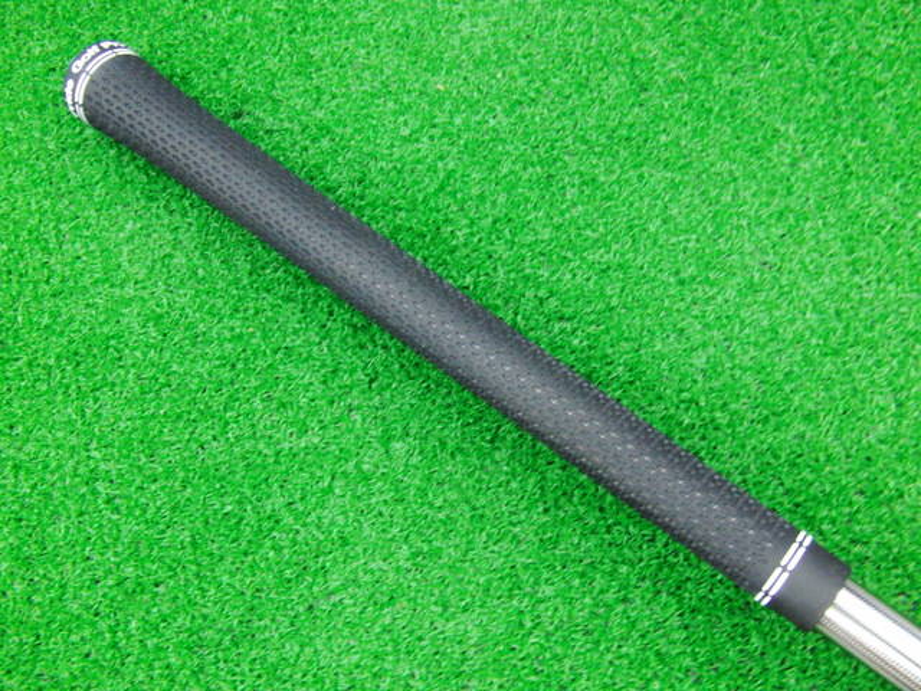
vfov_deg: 38.7
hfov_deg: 50.1
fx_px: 984
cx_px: 460
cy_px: 346
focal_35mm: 37
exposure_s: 1/20
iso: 400
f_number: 3.6
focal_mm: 6.42
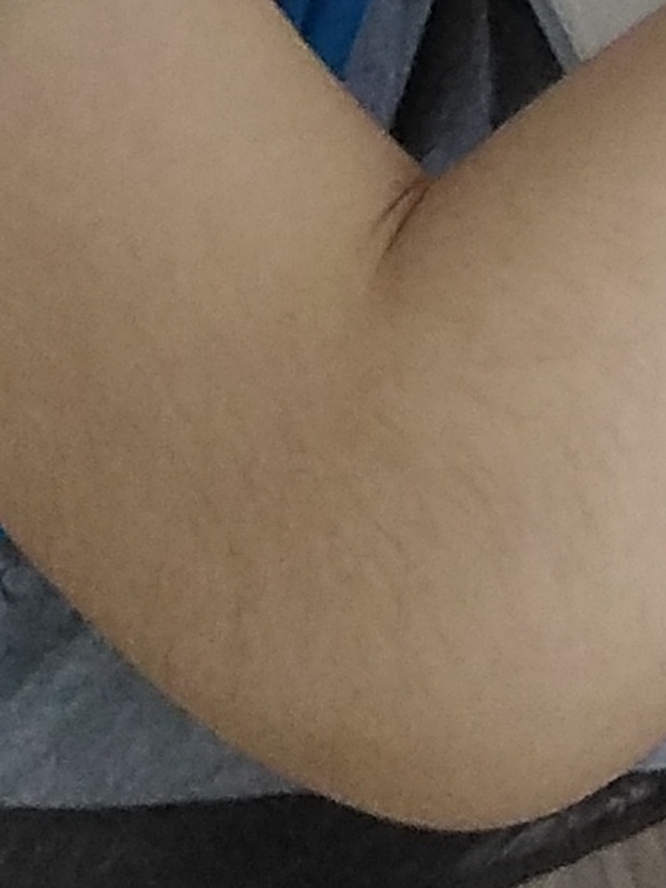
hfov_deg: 8.2
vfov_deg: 9.6
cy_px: -1371
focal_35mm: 178
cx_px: 889
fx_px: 4566
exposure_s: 1/30
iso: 347
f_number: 1.8
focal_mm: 3.62
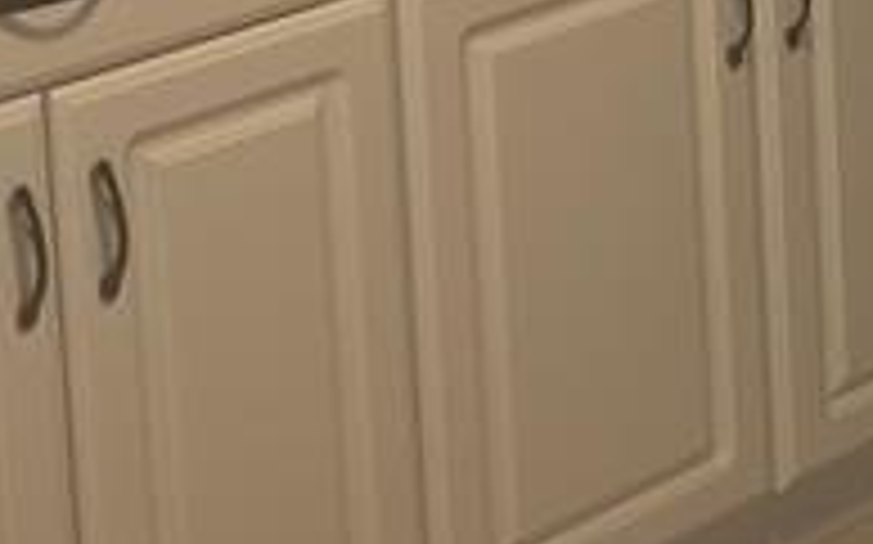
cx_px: 1395
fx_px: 3067
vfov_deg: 9.3
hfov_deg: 14.8
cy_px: -656
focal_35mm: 129
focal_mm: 6.3
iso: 160
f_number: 1.7
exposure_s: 1/24
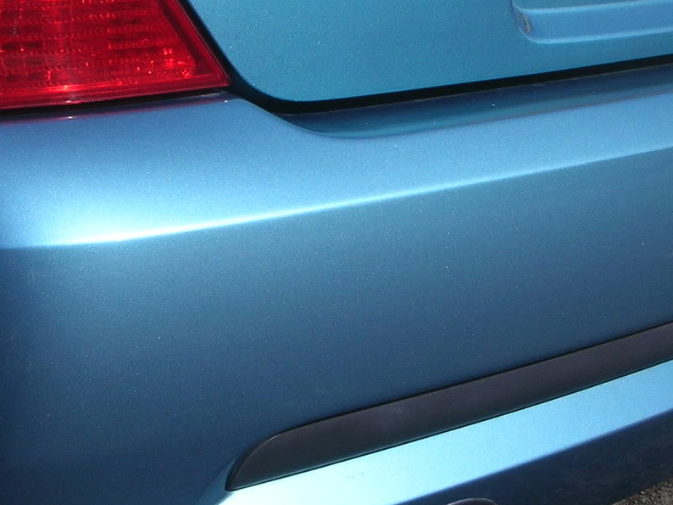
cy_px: 212
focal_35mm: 83
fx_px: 1613
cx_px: 428
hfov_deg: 23.5
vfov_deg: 17.8
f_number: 8.5
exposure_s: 1/109
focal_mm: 5.8
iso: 50
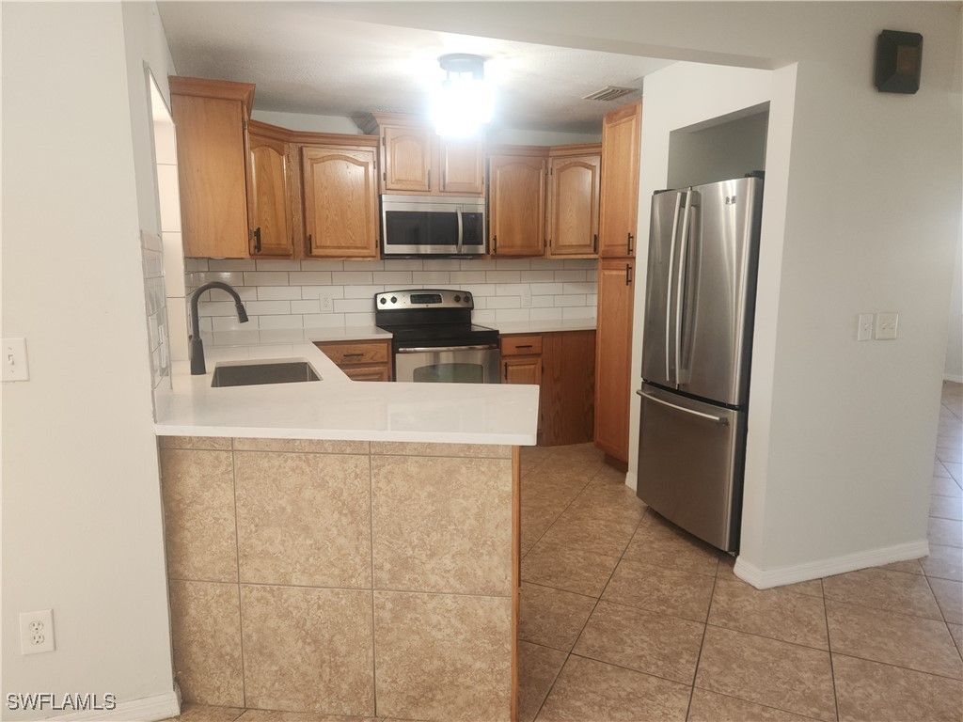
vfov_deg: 58.9
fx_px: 640
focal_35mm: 23
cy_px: 361
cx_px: 482
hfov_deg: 73.9
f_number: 1.8
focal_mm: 5.4
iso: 64
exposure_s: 1/60
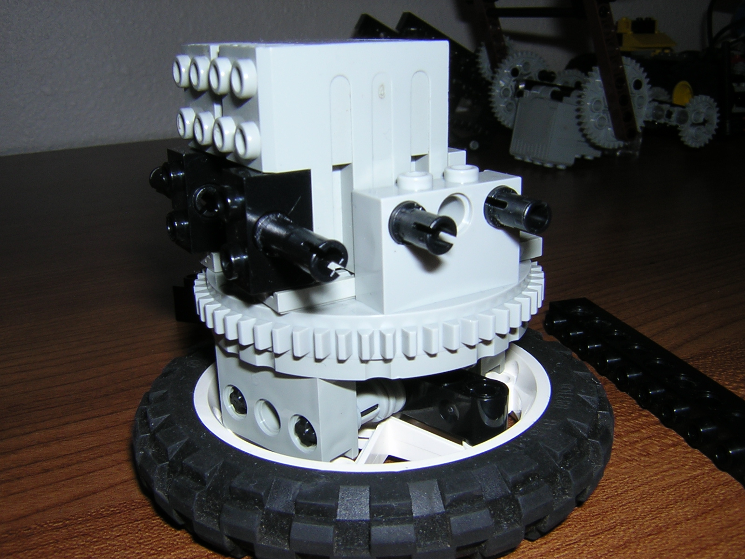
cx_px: 372
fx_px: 775
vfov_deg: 39.7
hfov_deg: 51.4
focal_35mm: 36
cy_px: 280
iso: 100
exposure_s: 1/60.1
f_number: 5.2
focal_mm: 4.7
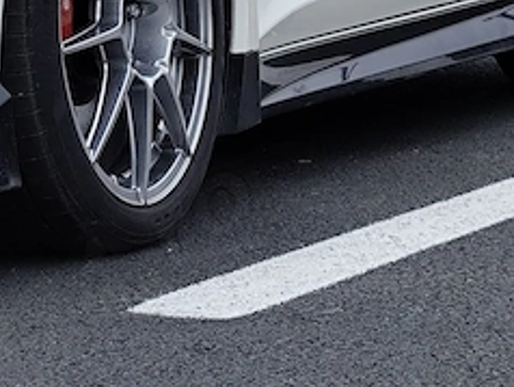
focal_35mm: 193
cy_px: -171
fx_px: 2869
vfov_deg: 7.6
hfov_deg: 10.0
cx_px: -233
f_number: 1.65
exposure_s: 1/329
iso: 50
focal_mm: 6.19
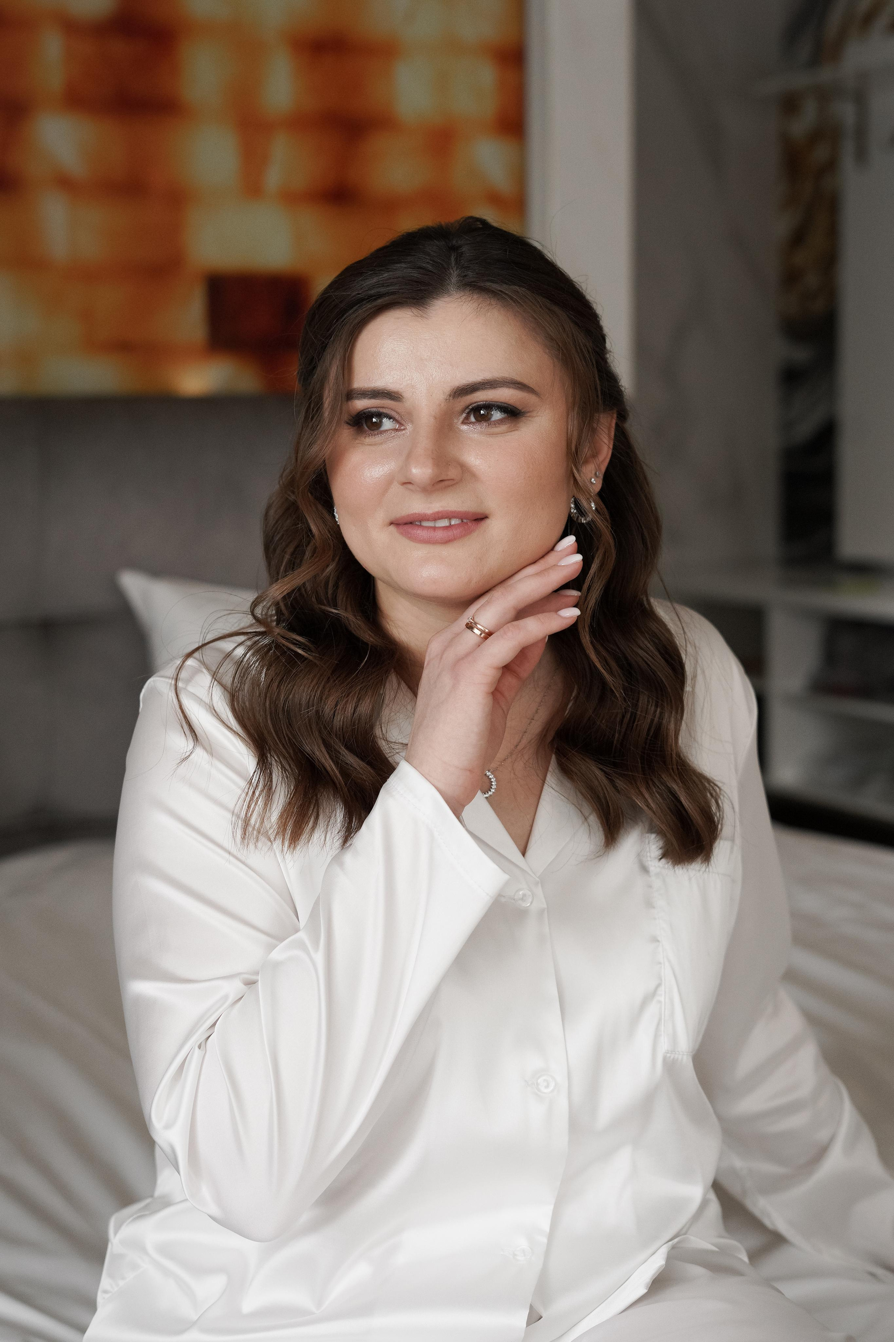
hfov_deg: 27.0
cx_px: 447
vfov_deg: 39.6
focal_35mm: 50
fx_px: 1862
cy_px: 671
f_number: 3.5
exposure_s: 1/320
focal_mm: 50
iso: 1600
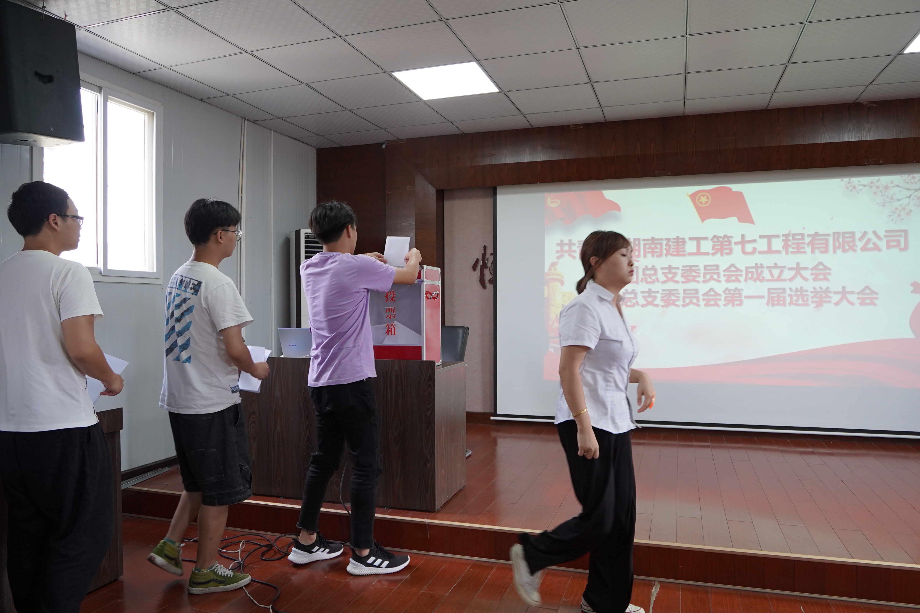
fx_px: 613
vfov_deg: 53.1
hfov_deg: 73.7
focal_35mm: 24
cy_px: 306
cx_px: 460
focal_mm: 16
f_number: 4
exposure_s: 1/160
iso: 1000
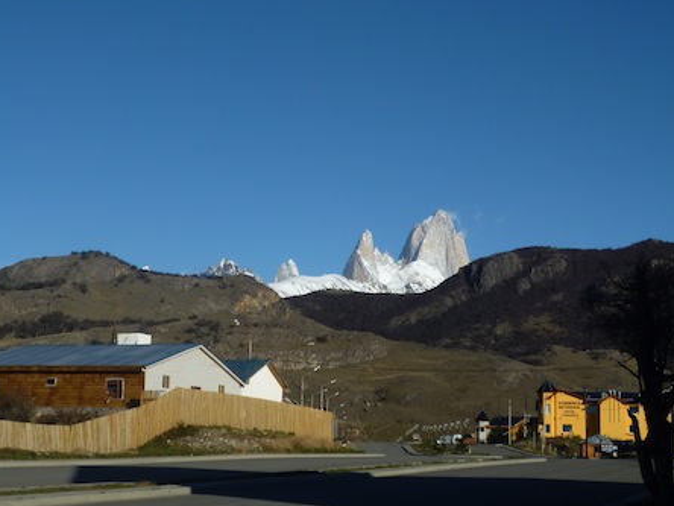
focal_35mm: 55
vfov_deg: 26.5
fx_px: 1071
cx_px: 284
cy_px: 281
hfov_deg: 34.9
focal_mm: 8.3
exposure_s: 1/800
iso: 80
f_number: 5
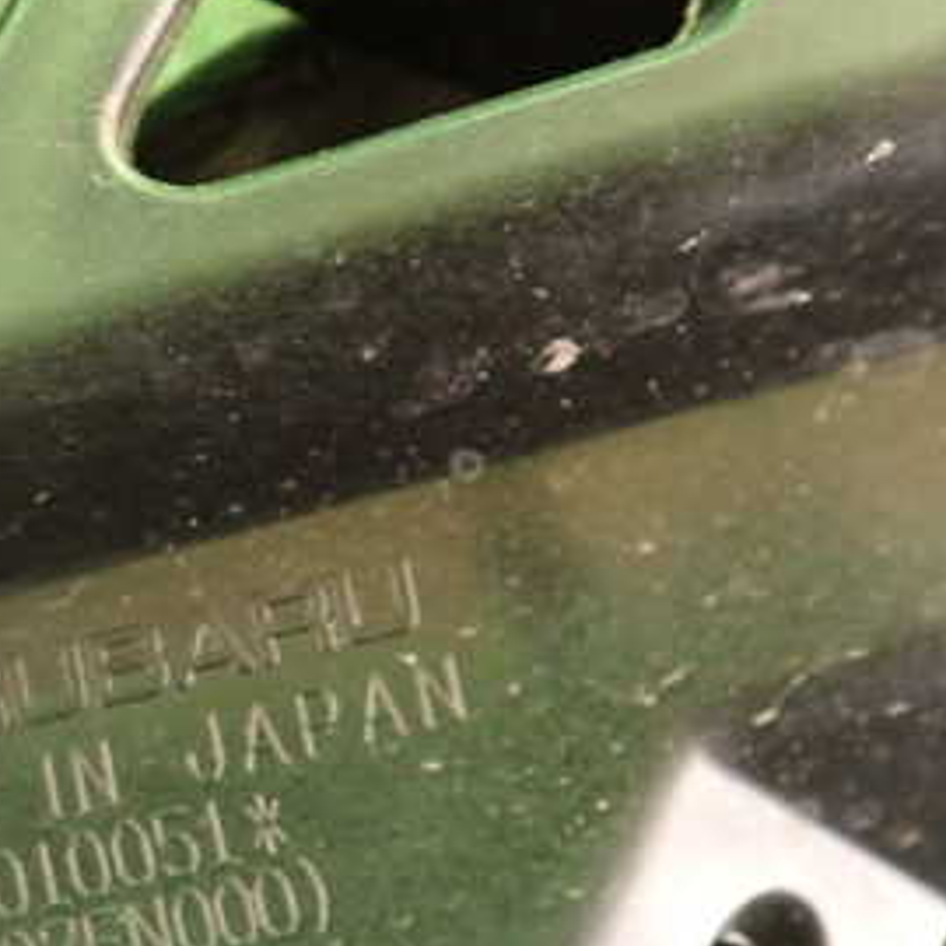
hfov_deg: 27.7
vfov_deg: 28.5
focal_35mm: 59
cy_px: 739
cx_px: 42
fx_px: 1824
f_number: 2.3
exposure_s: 1/30
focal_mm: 5.4
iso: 500
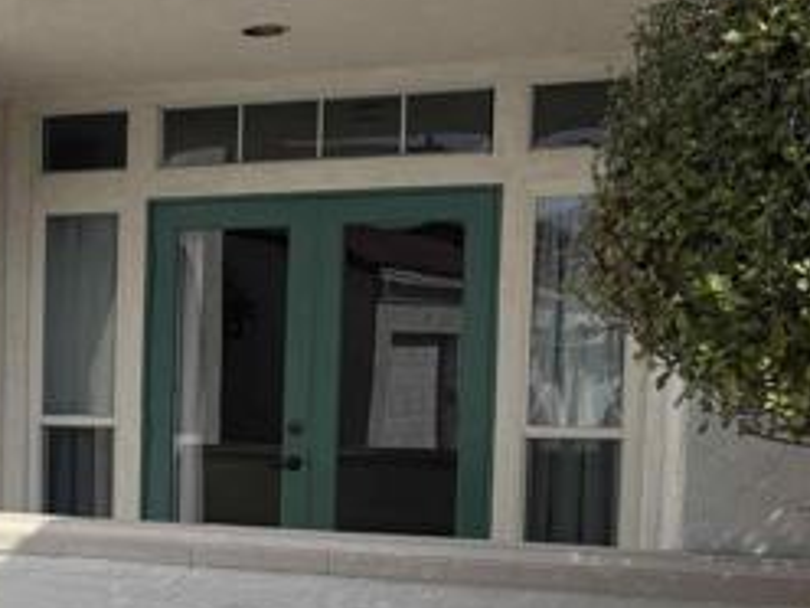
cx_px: -49
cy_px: 471
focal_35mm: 67
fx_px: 1568
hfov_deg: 26.9
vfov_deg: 21.7
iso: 50
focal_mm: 5.96
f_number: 1.6
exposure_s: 1/7813
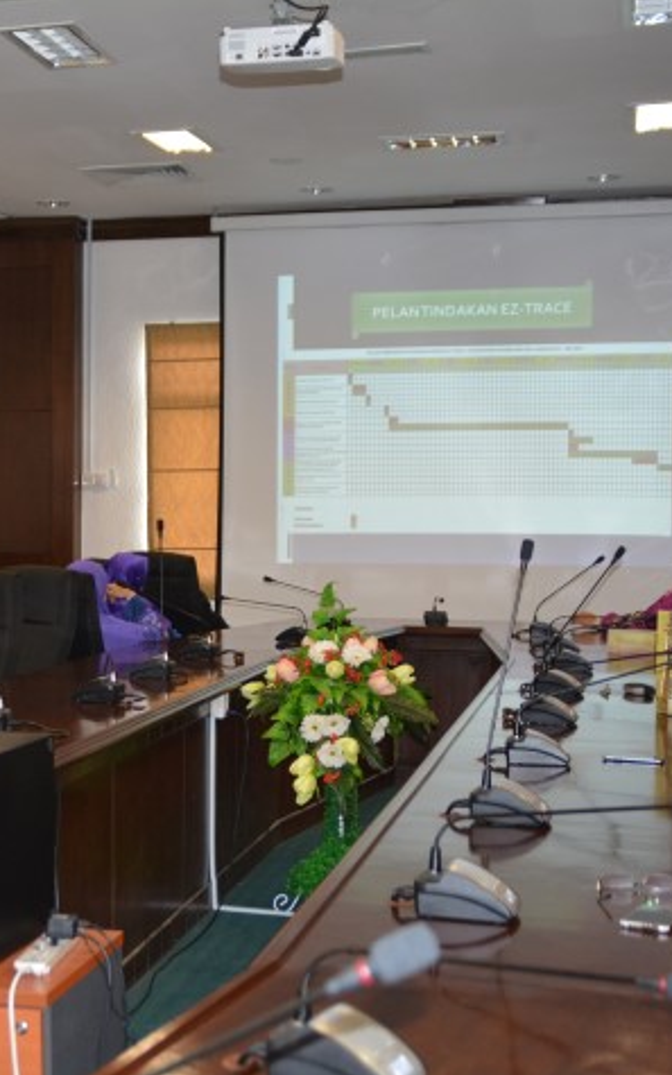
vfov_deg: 35.2
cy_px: 539
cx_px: 68
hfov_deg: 21.9
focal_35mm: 58
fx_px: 1692
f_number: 3.8
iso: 720
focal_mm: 25
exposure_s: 1/60
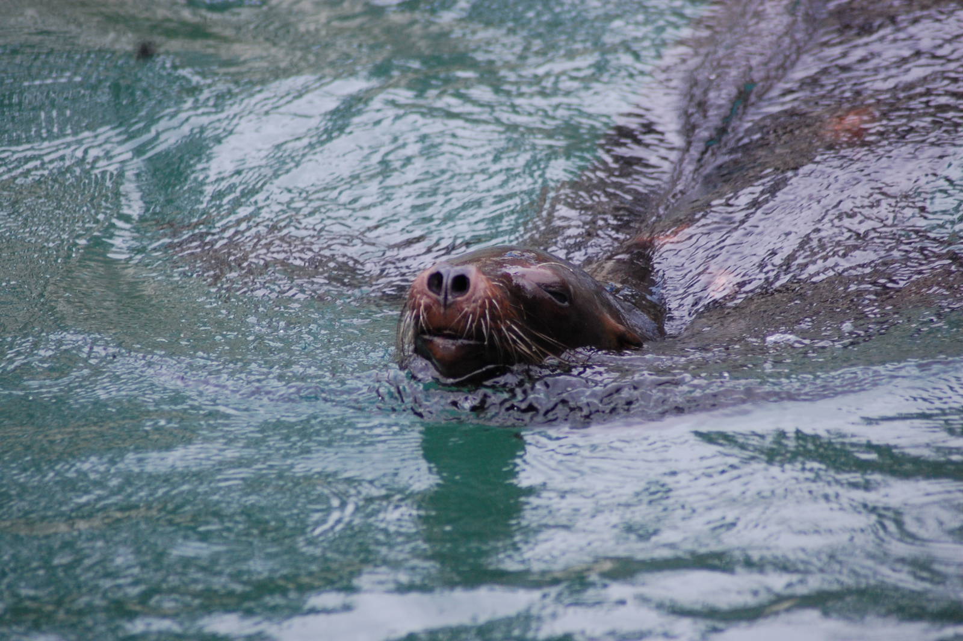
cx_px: 482
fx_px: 7417
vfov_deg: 4.9
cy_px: 320
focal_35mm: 278
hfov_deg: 7.4
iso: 800
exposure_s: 1/500
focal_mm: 185
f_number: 4.8
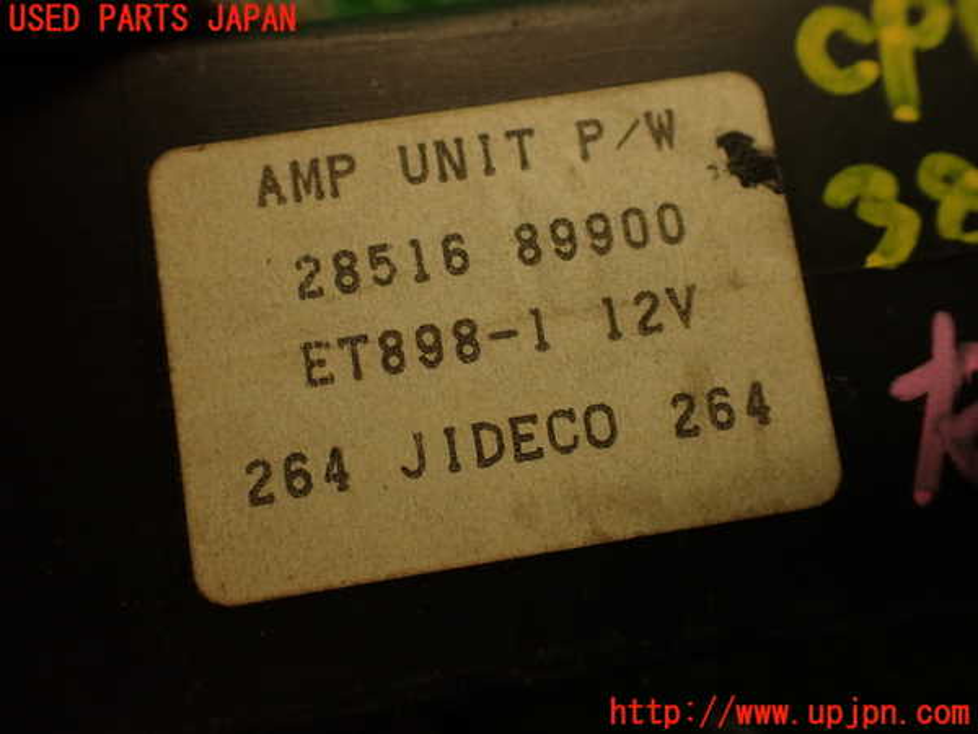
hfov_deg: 56.8
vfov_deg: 44.2
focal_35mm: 32
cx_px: 489
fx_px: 904
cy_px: 367
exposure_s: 1/60
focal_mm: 5.79
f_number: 2.4
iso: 200
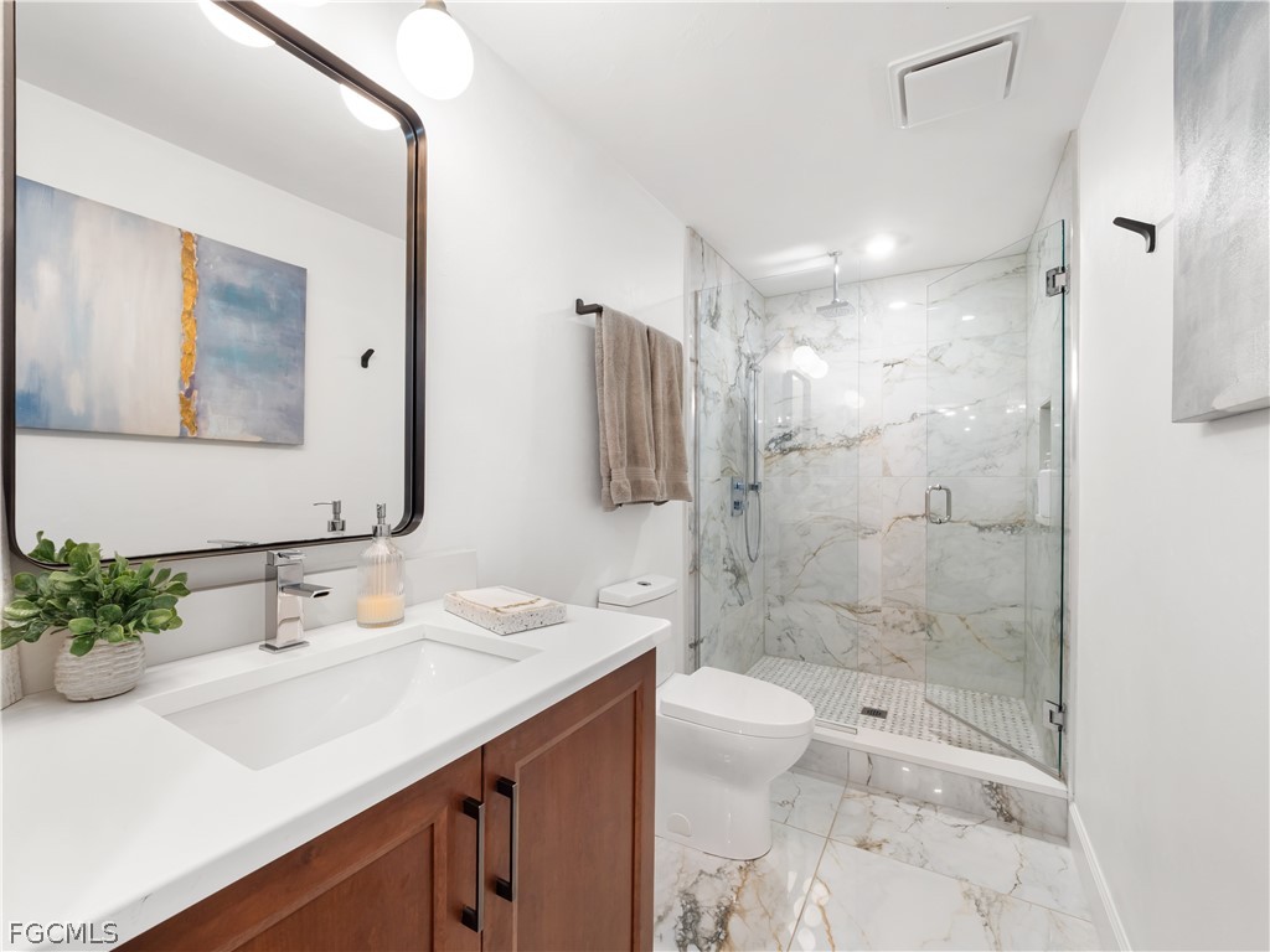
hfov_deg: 102.1
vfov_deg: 85.7
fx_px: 514
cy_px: 476
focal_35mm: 14
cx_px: 635
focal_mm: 7
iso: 200
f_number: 7.1
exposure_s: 1/2
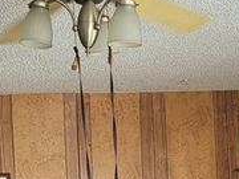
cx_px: 52
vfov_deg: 17.8
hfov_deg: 24.4
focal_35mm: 79
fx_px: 545
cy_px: 213
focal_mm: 5
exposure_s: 1/120
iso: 100
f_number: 1.8
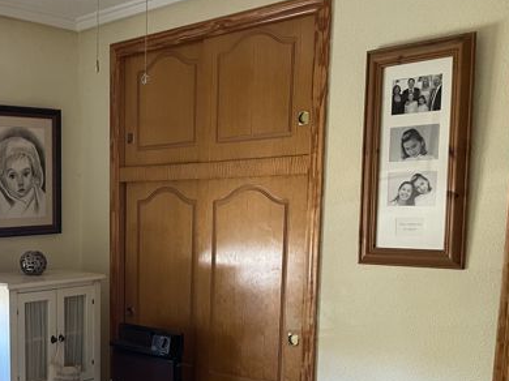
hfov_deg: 38.5
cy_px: 304
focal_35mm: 47
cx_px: 84
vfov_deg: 30.1
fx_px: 691
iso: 250
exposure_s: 1/50
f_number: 1.6
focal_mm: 4.2
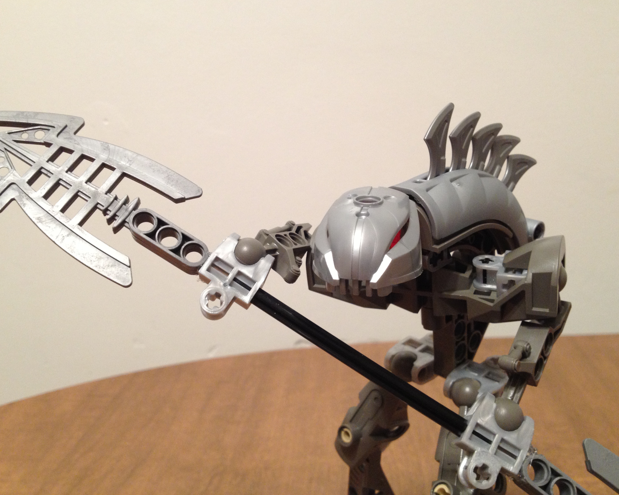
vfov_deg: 40.1
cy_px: 245
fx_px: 678
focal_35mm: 37
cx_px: 293
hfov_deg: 49.1
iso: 160
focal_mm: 4.28
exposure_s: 1/20
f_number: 2.4
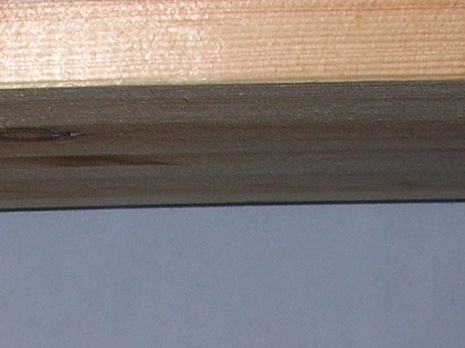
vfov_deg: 9.1
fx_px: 2094
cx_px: 47
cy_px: 622
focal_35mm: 156
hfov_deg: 12.6
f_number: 2.8
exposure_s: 1/60.1
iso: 50
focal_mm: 5.8
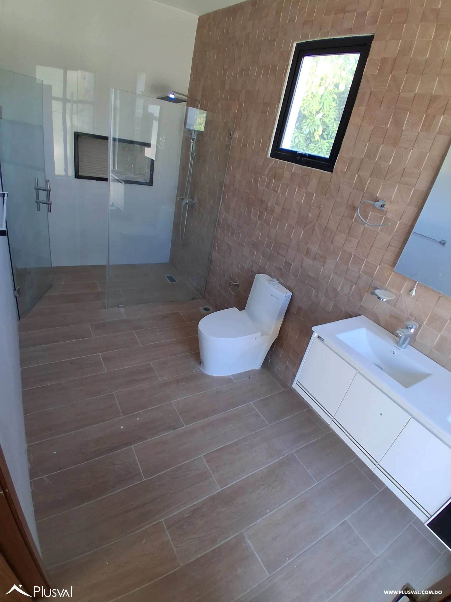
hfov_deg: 74.7
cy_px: 301
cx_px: 226
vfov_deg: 91.0
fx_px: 295
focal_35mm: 17
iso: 125
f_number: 2.2
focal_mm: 1.4
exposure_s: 1/60
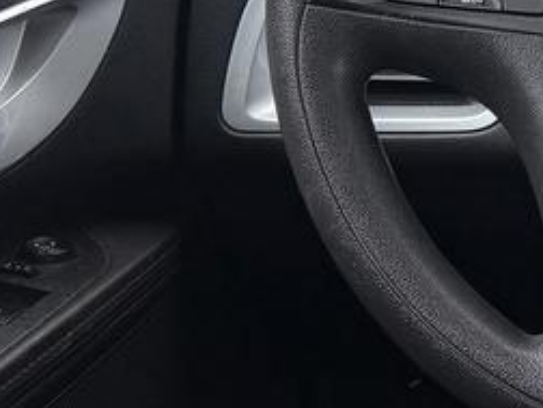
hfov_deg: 13.9
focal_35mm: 122
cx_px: 1043
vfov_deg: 11.6
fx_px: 1914
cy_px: -209
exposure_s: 1/272
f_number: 1.78
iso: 64
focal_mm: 6.76
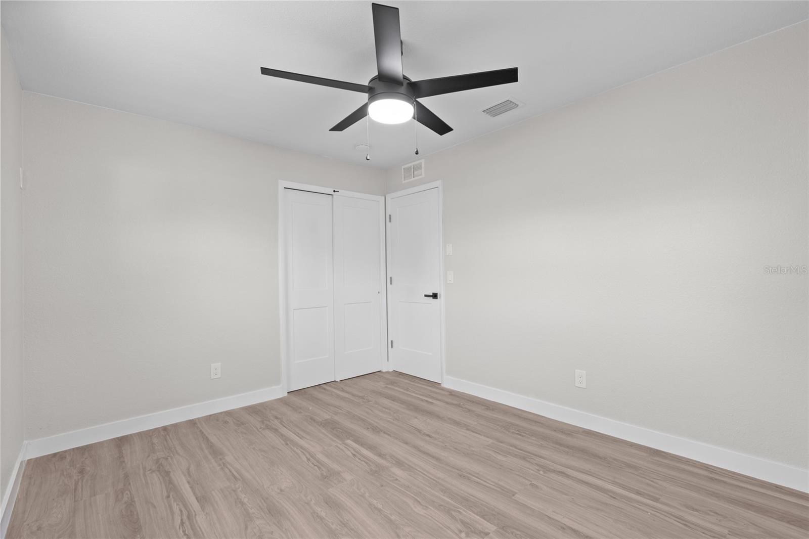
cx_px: 404
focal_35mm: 16
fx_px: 359
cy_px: 270
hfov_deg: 96.7
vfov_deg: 73.7
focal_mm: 16
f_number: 9
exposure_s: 1.3
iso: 250
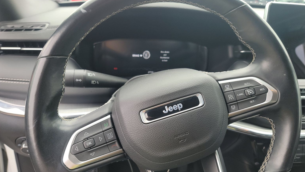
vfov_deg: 42.9
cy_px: 94
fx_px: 218
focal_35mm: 27
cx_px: 156
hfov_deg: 69.8
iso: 58
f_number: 1.8
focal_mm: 6.7
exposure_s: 1/59
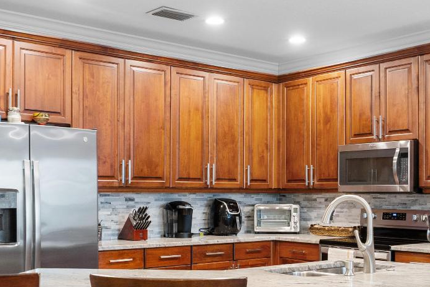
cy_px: 215
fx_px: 597
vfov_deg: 26.7
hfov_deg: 39.5
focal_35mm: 50
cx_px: 248
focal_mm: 20
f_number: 8
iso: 100
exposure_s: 2
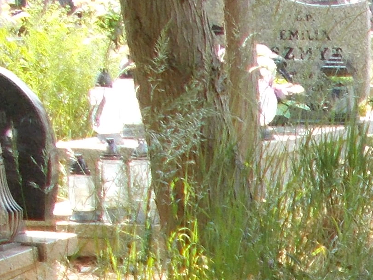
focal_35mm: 148
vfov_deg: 9.4
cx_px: 755
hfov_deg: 11.9
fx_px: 1594
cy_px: 541
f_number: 3.2
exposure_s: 1/160
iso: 80
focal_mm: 4.6
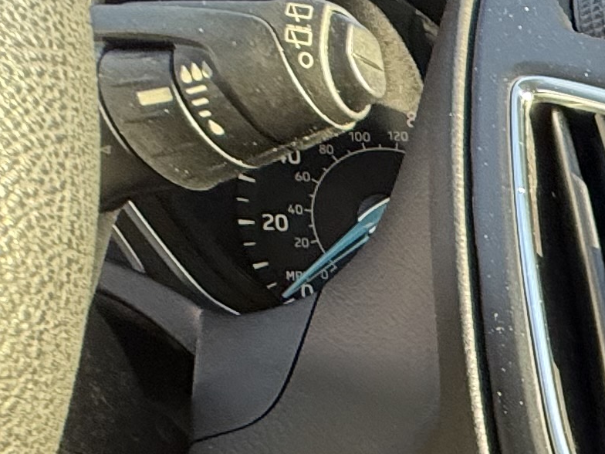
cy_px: 794
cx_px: 1267
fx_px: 1258
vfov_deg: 17.1
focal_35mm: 72
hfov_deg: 17.4
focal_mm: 2.22
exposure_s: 1/99
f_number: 2.2
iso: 200
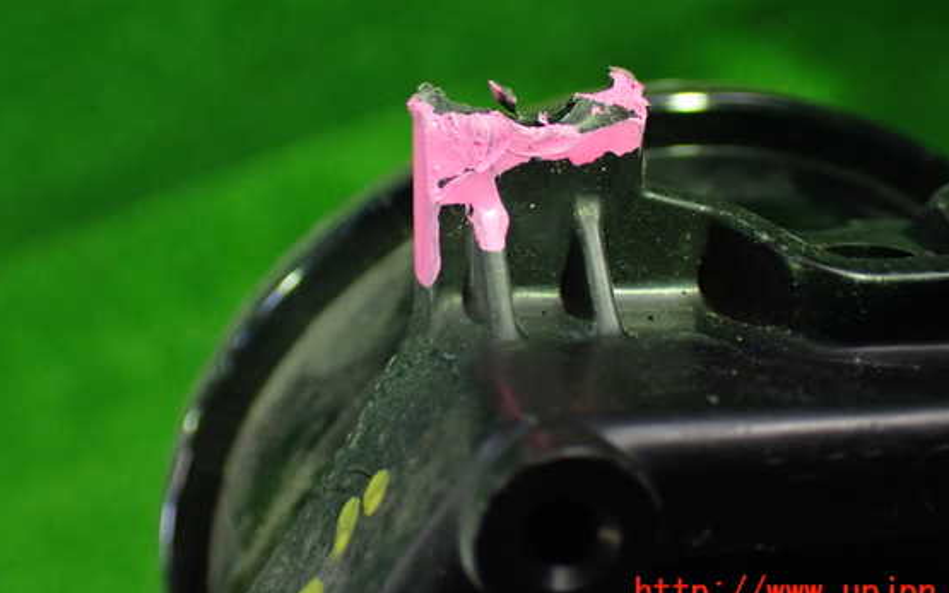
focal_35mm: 47
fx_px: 1216
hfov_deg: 42.6
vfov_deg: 27.4
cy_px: 231
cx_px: 508
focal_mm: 7.31
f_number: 2.8
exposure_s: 1/40
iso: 1000
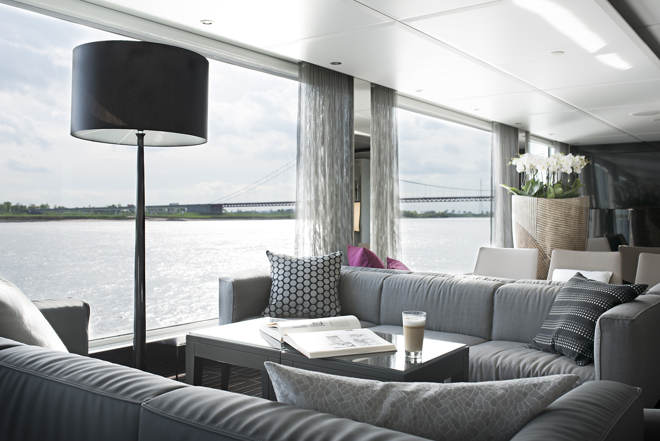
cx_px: 330
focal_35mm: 35
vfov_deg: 37.9
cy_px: 220
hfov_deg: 54.4
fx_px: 642
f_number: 8
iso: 100
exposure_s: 1/15
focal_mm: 35
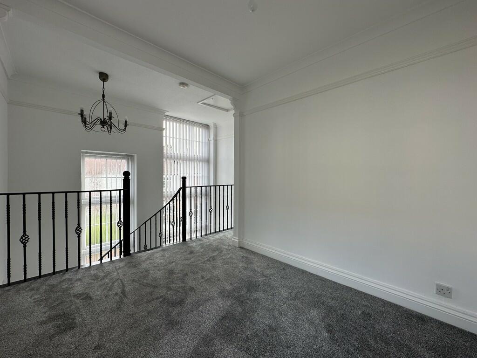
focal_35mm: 14
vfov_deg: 85.7
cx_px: 238
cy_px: 179
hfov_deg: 102.1
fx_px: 193
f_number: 2.2
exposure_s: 1/133
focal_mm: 2.22
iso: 40
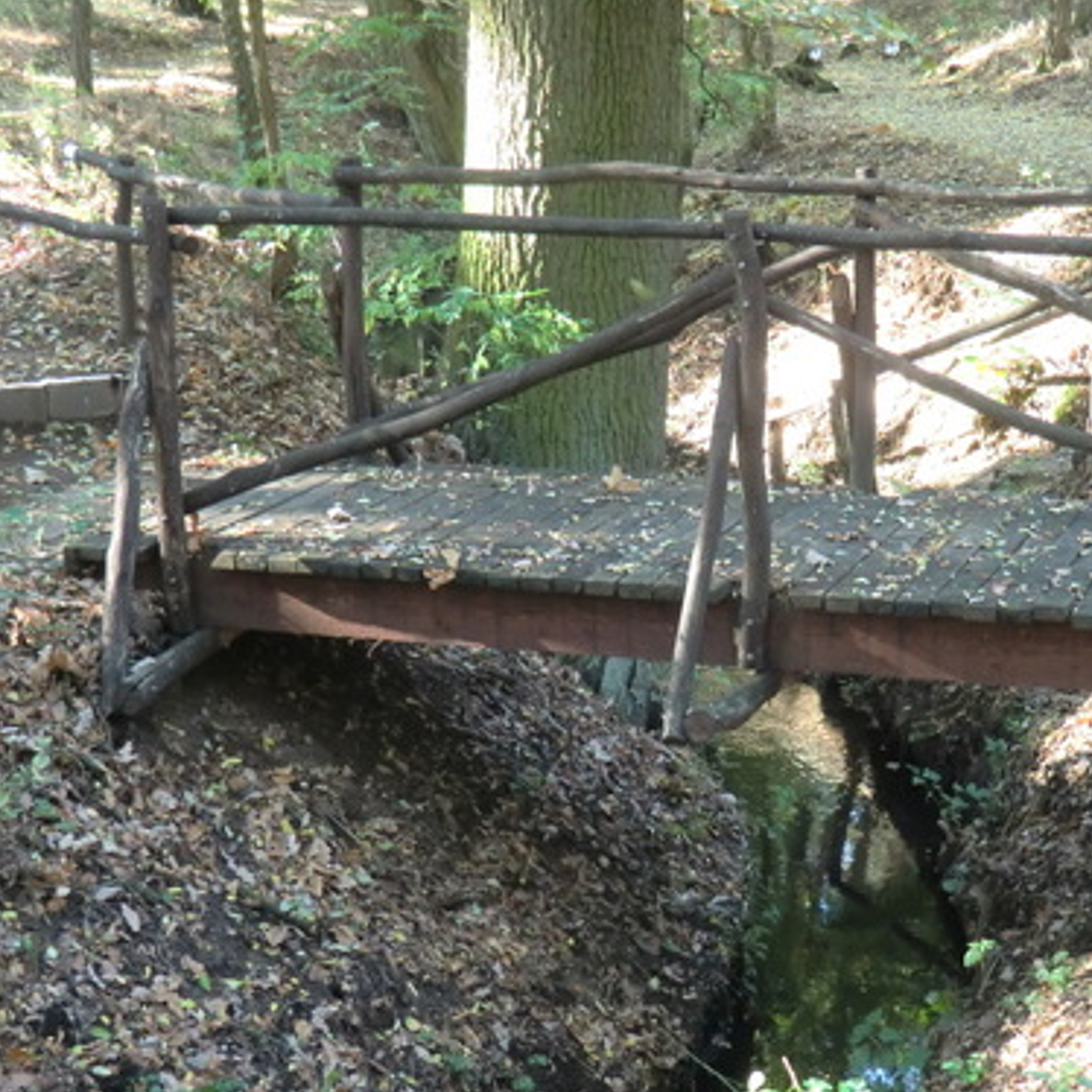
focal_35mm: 71
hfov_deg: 23.9
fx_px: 2534
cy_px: 642
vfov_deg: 24.3
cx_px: 873
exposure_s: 1/20
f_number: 4
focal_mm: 8.4
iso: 400
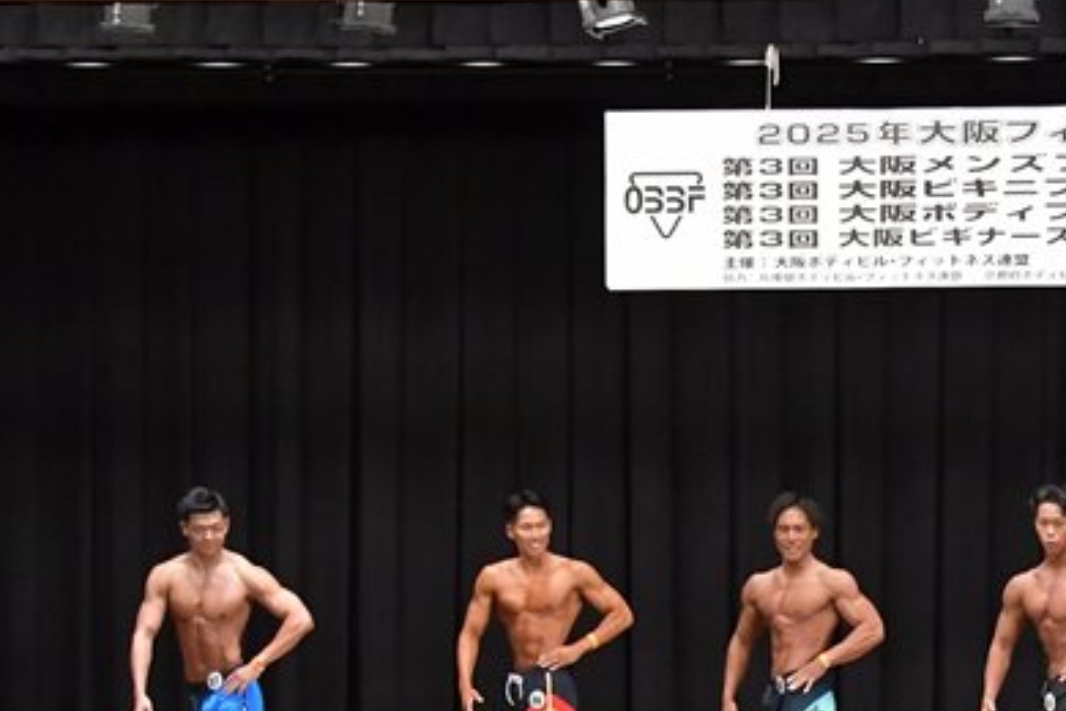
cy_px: 662
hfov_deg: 12.5
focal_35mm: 163
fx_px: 4826
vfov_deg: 8.4
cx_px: 936
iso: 6400
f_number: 5.6
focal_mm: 55
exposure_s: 1/400
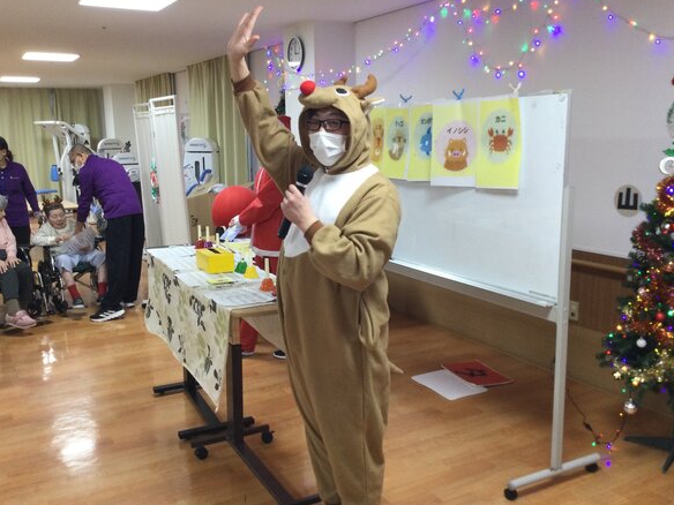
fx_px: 662
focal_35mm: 34
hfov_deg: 54.0
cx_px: 334
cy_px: 246
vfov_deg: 41.8
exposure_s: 1/30
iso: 50
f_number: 2.4
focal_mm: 3.3
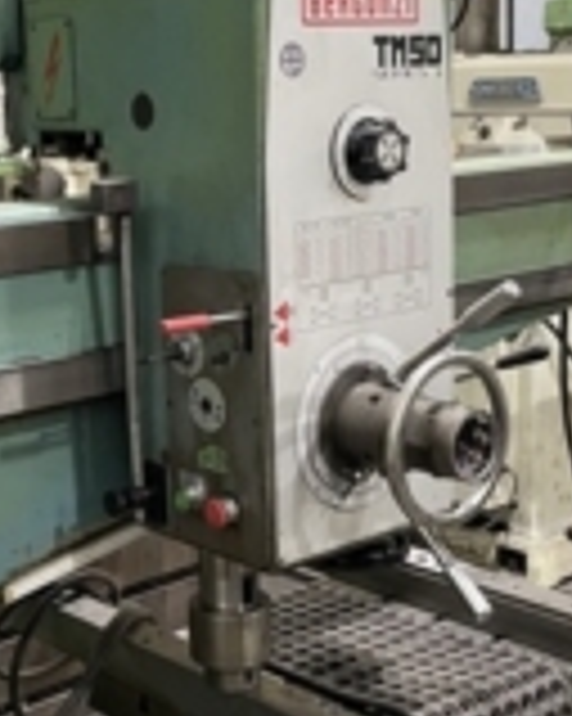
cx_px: 153
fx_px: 1356
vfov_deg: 29.5
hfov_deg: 23.6
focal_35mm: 64
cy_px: 293
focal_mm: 4.2
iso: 500
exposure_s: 1/60
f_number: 1.6
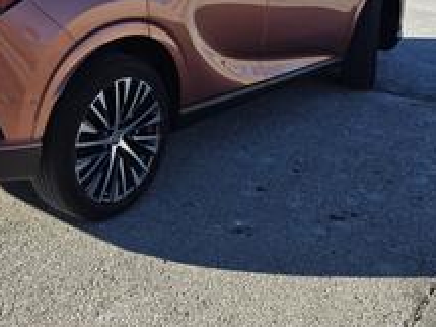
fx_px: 680
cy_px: 22
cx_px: 148
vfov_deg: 26.0
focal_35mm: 54
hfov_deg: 35.2
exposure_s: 1/511
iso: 12
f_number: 1.7
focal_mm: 6.3
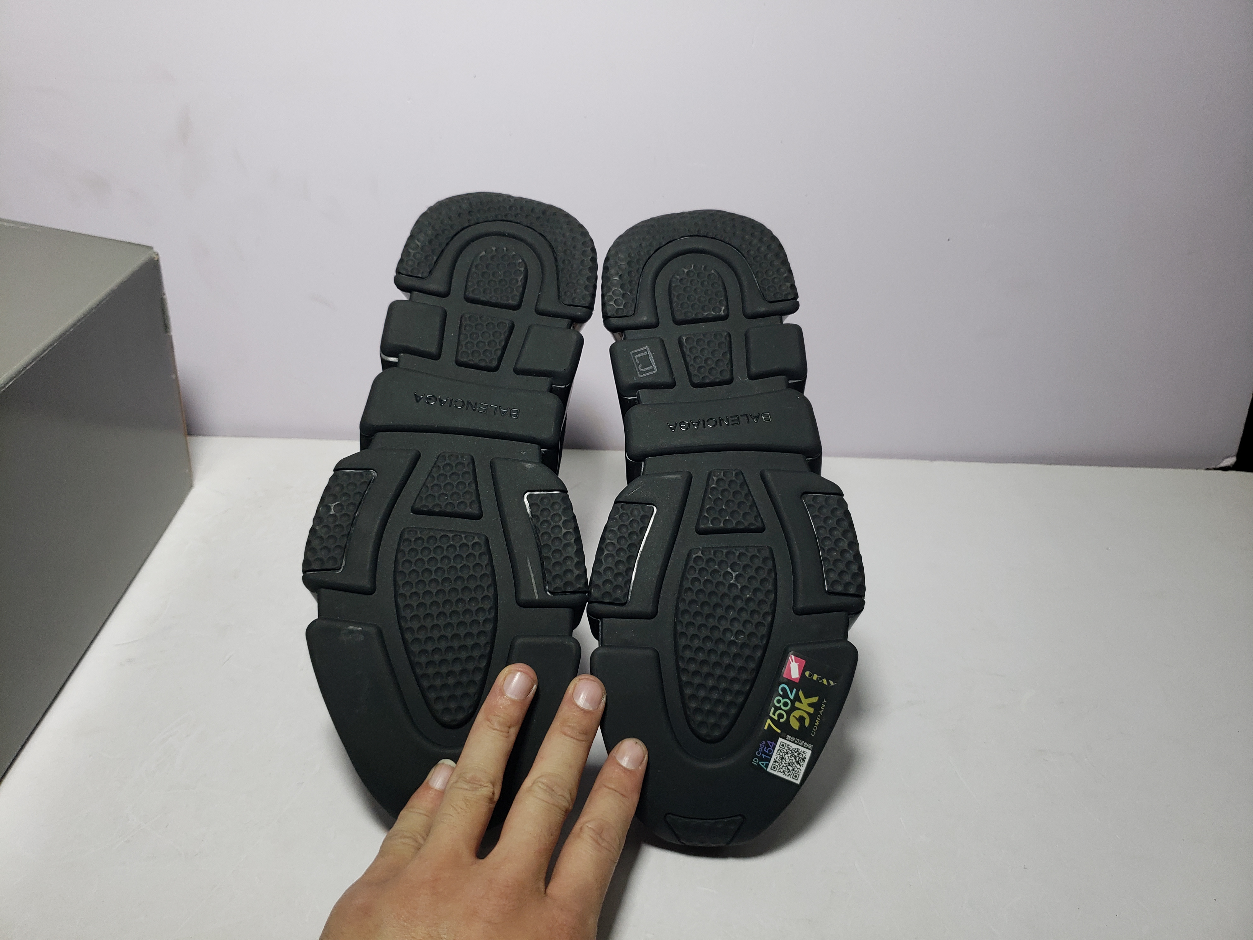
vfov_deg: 53.1
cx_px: 626
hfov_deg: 67.3
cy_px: 470
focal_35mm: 26
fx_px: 941
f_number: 1.5
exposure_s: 1/363
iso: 50
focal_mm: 4.3
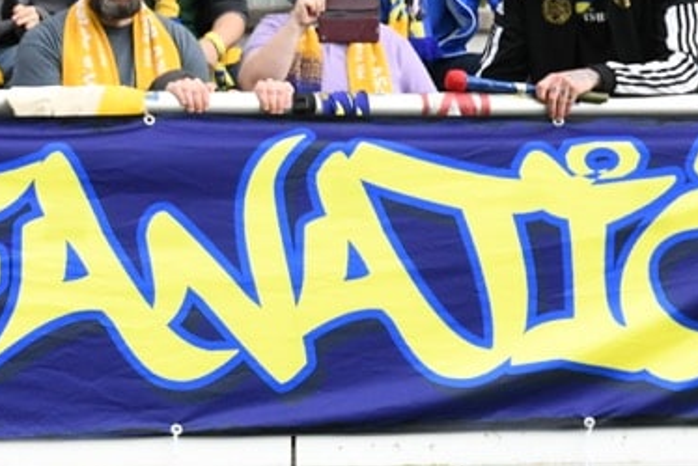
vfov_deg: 7.3
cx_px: -325
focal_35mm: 188
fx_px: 3648
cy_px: 232
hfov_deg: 10.6
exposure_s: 1/1600
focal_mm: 55
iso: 2000
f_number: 5.6
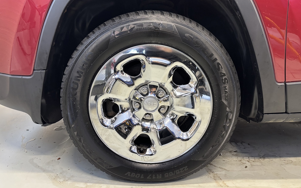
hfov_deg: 66.5
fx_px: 230
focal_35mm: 28
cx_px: 150
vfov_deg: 44.4
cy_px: 81
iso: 200
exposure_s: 1/60
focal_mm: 5.96
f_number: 1.6
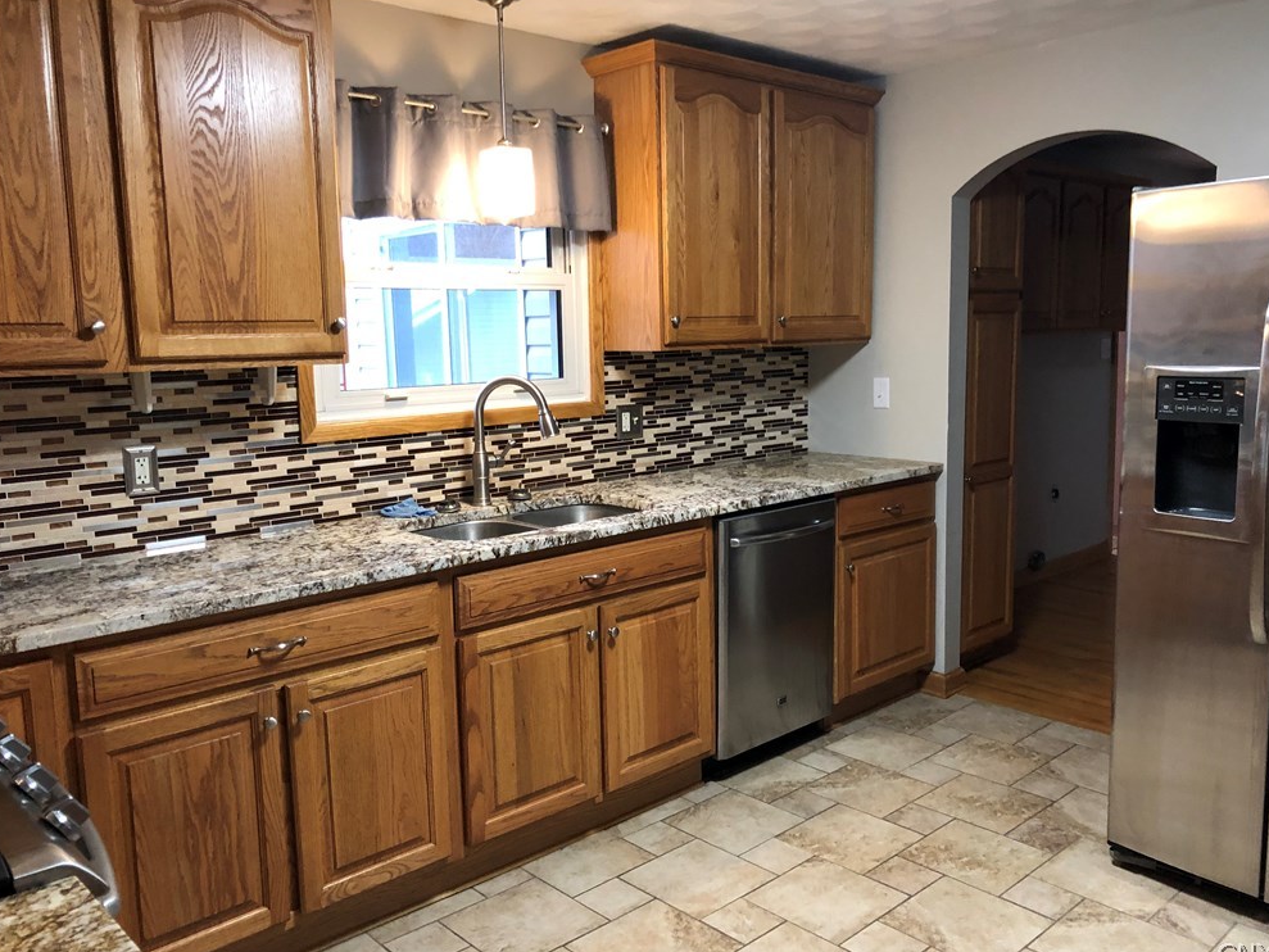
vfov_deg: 48.2
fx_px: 1063
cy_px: 482
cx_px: 648
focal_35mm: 29
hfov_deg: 61.6
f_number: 1.8
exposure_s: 1/15
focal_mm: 4
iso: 80
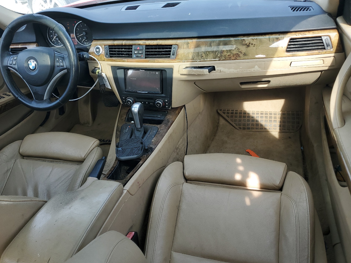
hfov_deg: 63.4
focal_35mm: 28
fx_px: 284
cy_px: 122
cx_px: 164
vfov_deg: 49.7
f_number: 1.5
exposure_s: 1/303
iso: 50
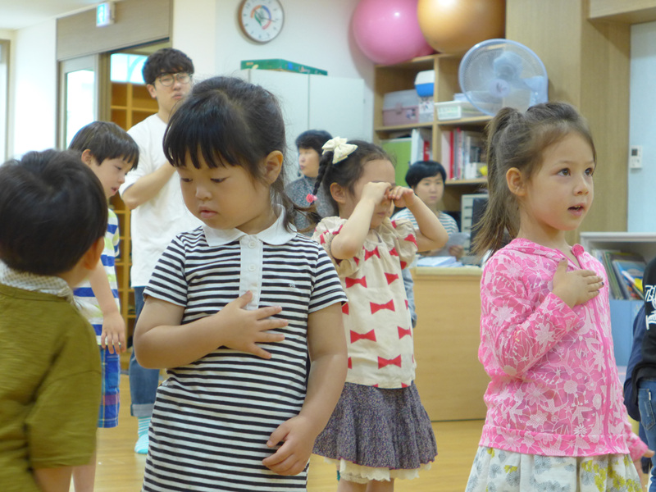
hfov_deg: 21.8
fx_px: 1706
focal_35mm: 90
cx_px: 328
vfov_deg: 16.4
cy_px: 246
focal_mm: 17.7
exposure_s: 1/80
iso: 400
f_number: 2.3
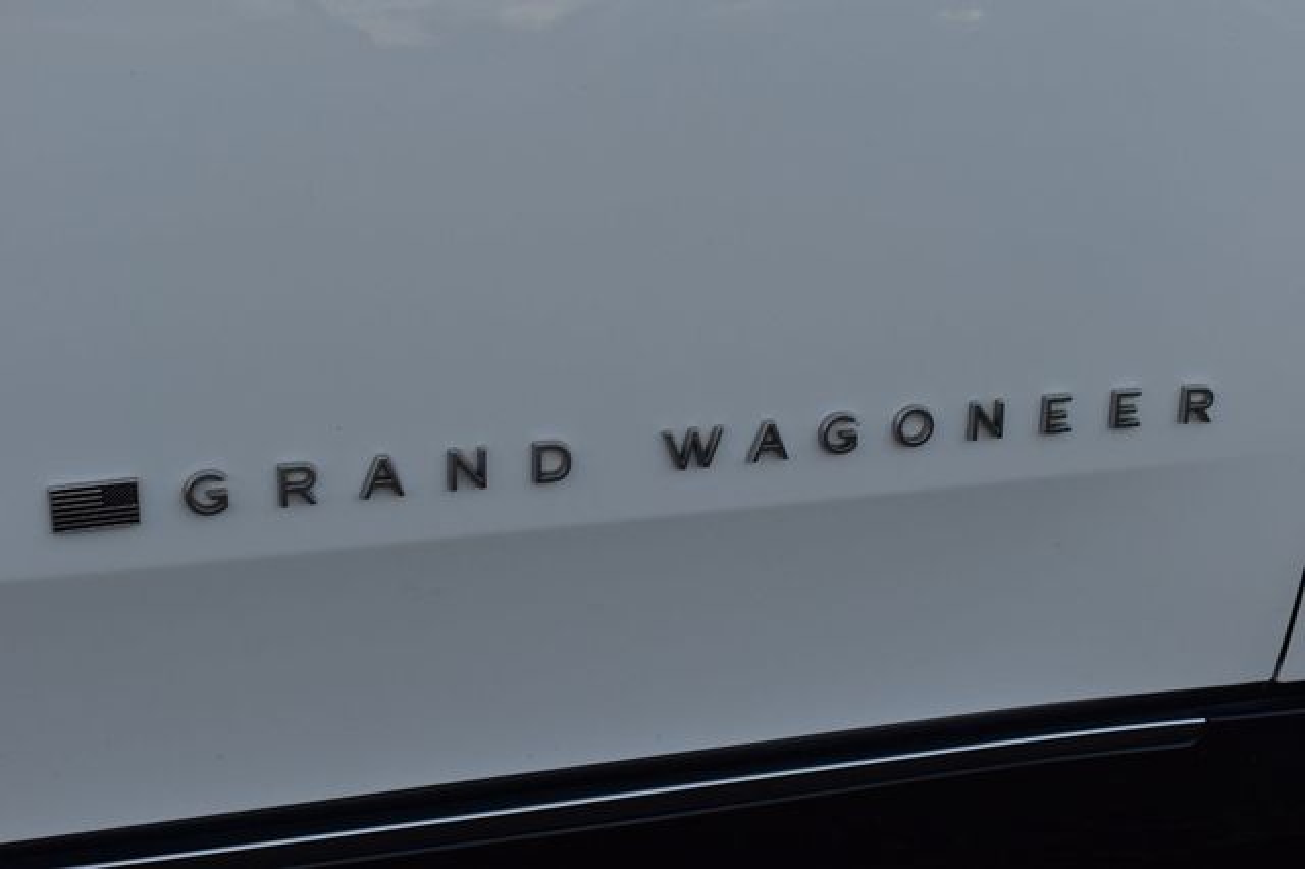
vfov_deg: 22.6
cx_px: 652
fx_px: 2174
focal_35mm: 60
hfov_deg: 33.4
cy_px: 434
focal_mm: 40
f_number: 8
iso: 400
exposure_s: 1/60
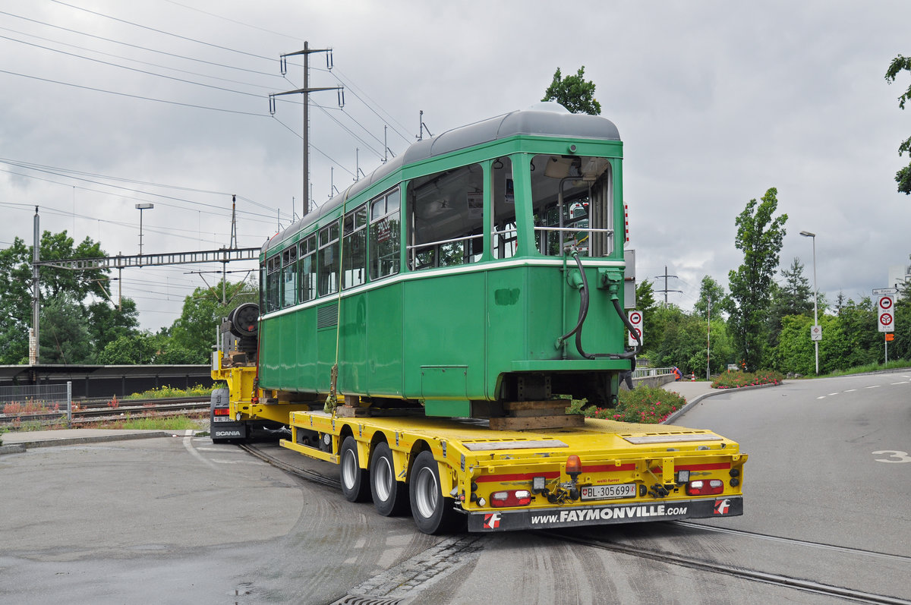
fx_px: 1213
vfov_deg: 28.0
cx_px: 456
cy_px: 302
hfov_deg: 41.2
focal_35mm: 48
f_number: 4.5
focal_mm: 32
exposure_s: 1/1000
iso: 200
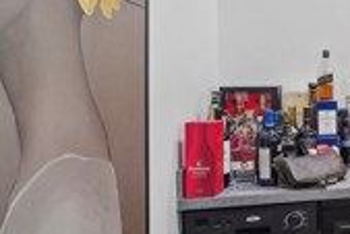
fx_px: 516
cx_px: 530
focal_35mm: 53
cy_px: 70
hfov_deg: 26.5
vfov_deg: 25.4
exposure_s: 1/13
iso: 200
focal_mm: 9
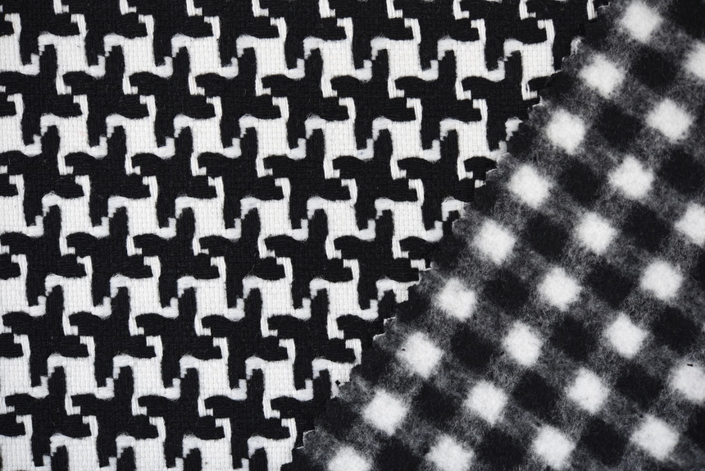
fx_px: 1175
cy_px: 236
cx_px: 352
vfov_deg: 22.6
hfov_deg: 33.4
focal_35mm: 60
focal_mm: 60
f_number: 4
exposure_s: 1/250
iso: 500
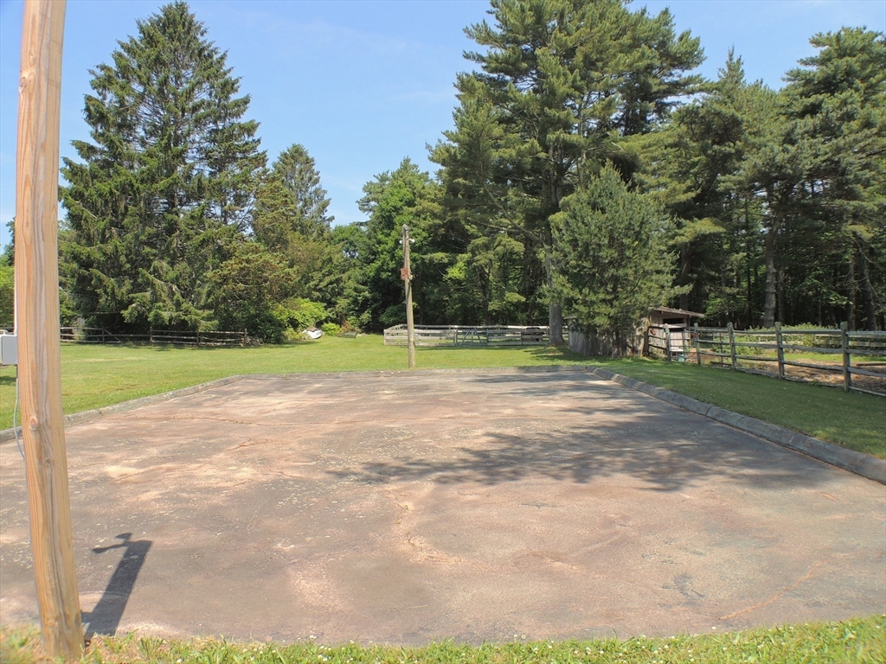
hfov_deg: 60.0
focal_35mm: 30
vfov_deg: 46.8
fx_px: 768
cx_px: 443
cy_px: 332
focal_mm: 5.3
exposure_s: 1/640
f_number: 3.1
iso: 100
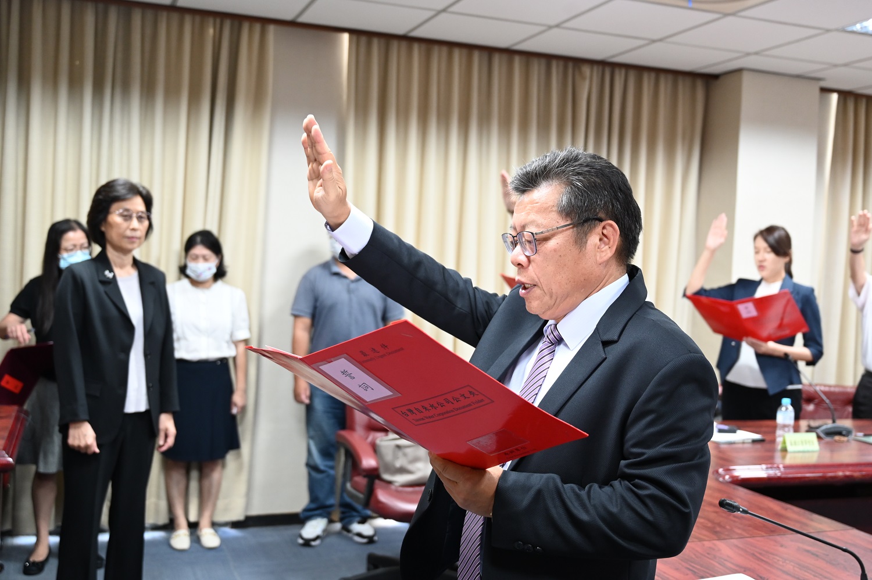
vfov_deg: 34.2
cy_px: 290
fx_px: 944
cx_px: 436
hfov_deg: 49.6
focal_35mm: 39
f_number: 4
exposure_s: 1/60
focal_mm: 39
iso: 2000
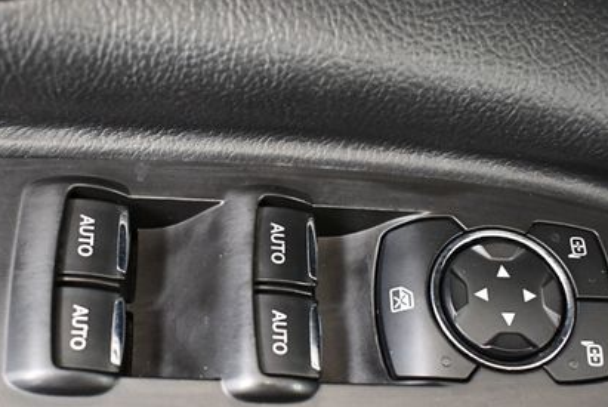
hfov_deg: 35.5
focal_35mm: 56
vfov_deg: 24.2
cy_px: 240
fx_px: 947
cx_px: 246
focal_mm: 18
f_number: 3.5
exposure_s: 1/60
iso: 4000
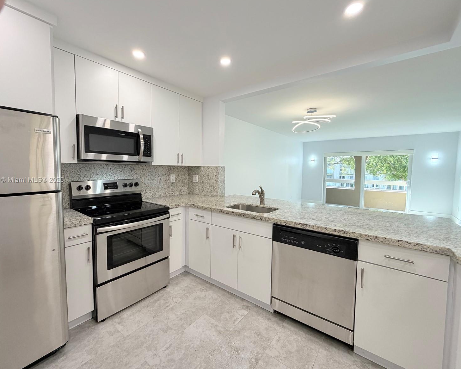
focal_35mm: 15
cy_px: 180
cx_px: 216
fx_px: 205
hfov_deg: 96.7
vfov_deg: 84.0
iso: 160
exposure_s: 1/120
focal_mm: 2.22
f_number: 2.2
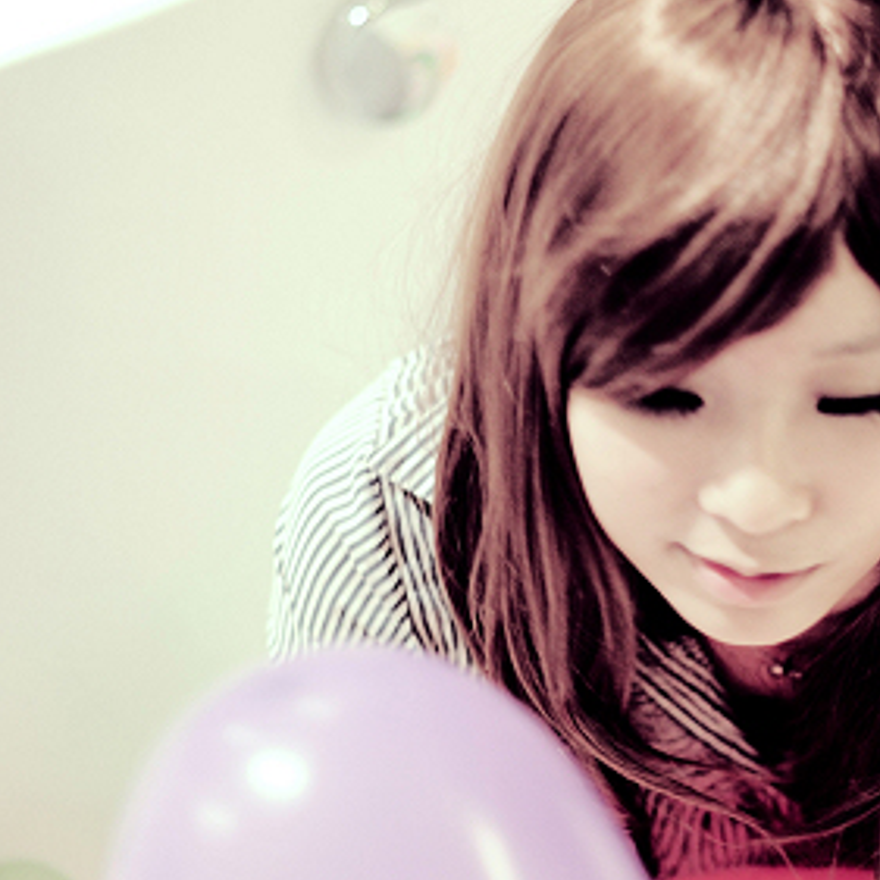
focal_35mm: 121
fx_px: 3480
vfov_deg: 14.4
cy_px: 470
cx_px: 748
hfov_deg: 14.3
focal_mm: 50
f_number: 1.4
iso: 1600
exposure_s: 1/40
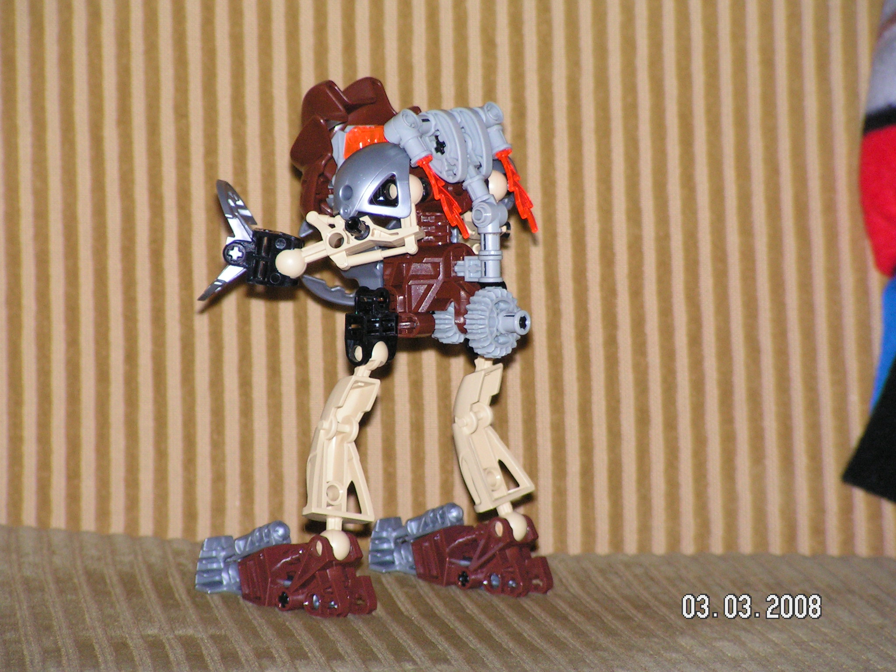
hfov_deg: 10.2
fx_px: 5021
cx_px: 448
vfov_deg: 7.7
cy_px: 336
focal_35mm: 194
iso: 200
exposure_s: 1/200
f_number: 3.4
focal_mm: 32.4
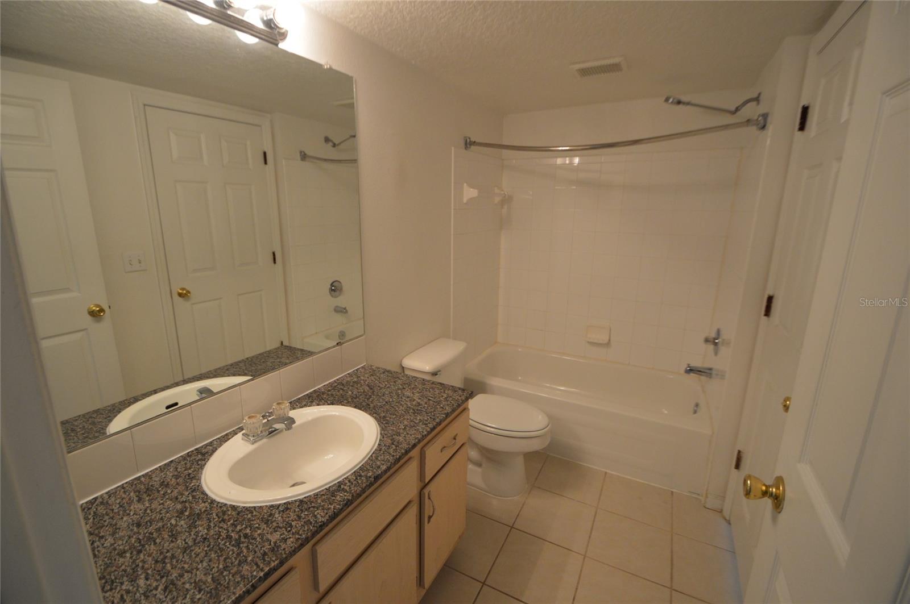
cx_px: 455
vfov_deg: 77.2
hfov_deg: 100.5
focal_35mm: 15
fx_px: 379
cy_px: 302
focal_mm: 10
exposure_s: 1/60
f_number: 3.5
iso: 900
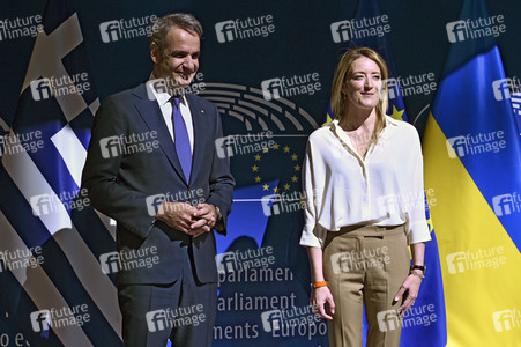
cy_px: 174
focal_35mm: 44
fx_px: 636
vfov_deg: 30.5
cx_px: 260
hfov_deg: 44.5
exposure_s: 1/1000
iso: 125
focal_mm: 44
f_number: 4
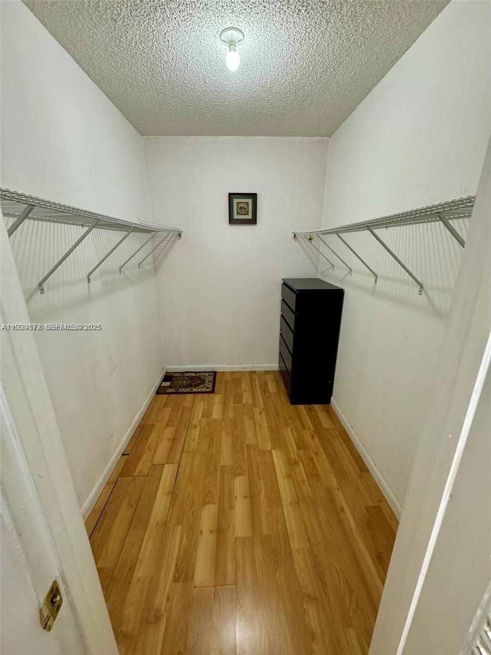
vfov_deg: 102.1
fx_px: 265
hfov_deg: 85.7
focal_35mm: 14
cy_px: 328
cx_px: 246
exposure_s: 1/60
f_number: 2.2
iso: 400
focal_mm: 2.22
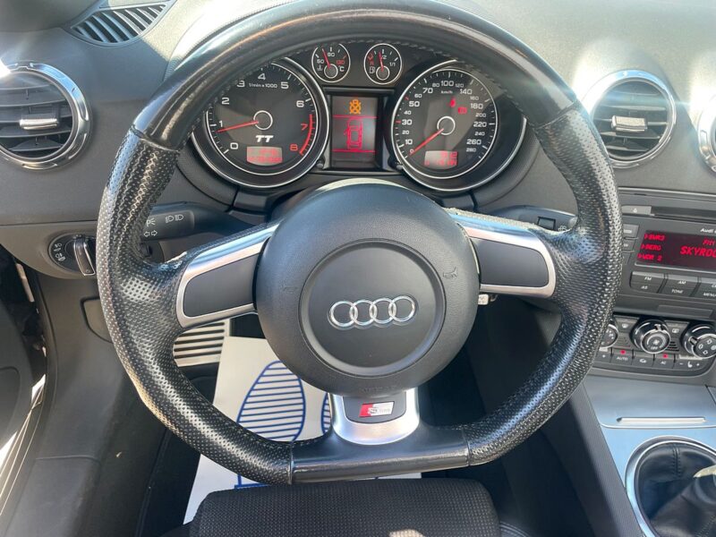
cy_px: 268
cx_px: 358
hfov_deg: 67.3
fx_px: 538
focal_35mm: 26
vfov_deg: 53.1
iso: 40
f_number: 1.6
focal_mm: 4.2
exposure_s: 1/121
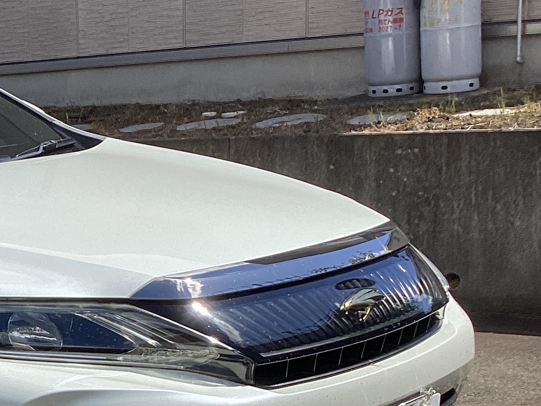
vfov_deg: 16.5
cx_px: -169
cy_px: 374
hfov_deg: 20.3
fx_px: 1375
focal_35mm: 88
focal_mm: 3.3
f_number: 2.4
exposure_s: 1/1164
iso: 25
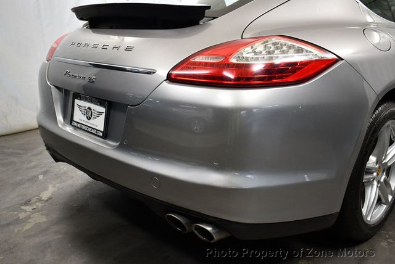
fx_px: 395
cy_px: 132
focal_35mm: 36
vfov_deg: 36.9
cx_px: 198
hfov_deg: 53.1
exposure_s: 1/125
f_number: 3.5
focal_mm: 18
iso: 1100
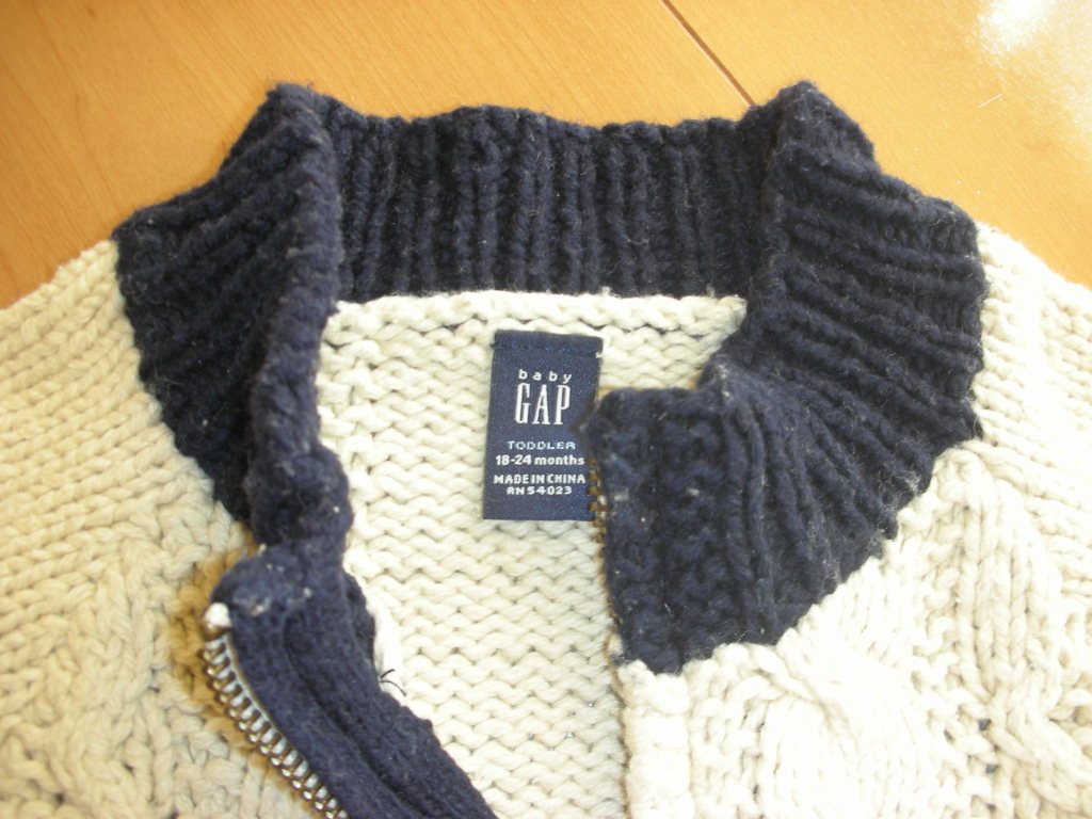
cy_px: 410
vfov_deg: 40.7
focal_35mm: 35
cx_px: 546
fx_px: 1104
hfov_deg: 52.6
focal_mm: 5.8
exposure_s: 1/30
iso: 50
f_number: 3
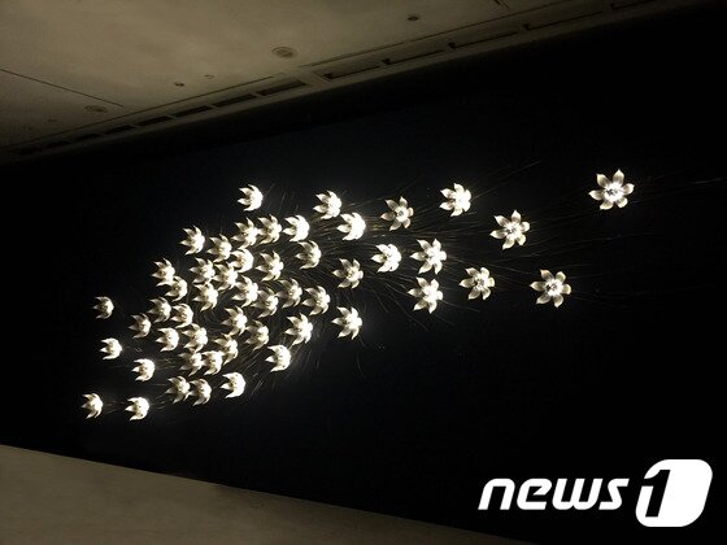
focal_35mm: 29
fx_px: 609
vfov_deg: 48.2
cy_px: 272
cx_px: 364
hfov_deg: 61.7
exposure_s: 1/20
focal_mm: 4.15
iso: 250
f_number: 2.2
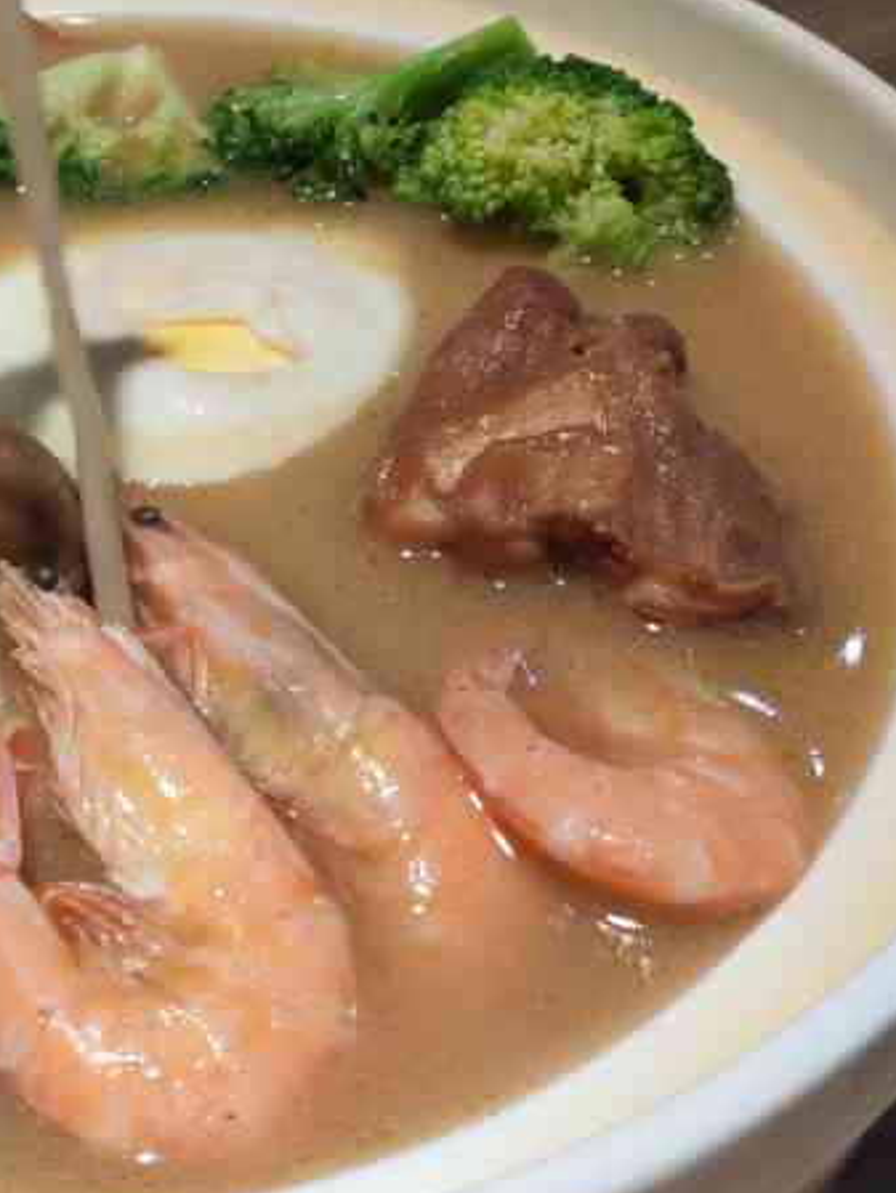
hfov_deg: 27.1
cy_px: 379
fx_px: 1794
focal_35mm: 52
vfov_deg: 36.4
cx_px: 96
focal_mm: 4.74
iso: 167
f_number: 1.79
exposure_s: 1/50
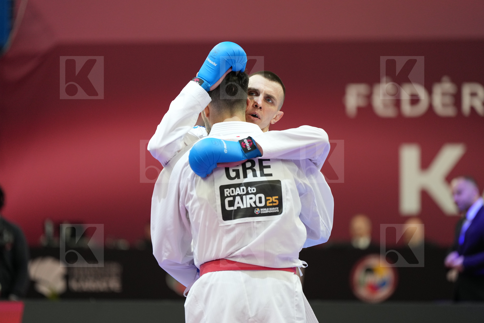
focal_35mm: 200
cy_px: 162
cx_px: 242
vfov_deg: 6.9
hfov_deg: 10.3
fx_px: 2688
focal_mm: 200
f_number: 2.8
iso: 2000
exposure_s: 1/1000
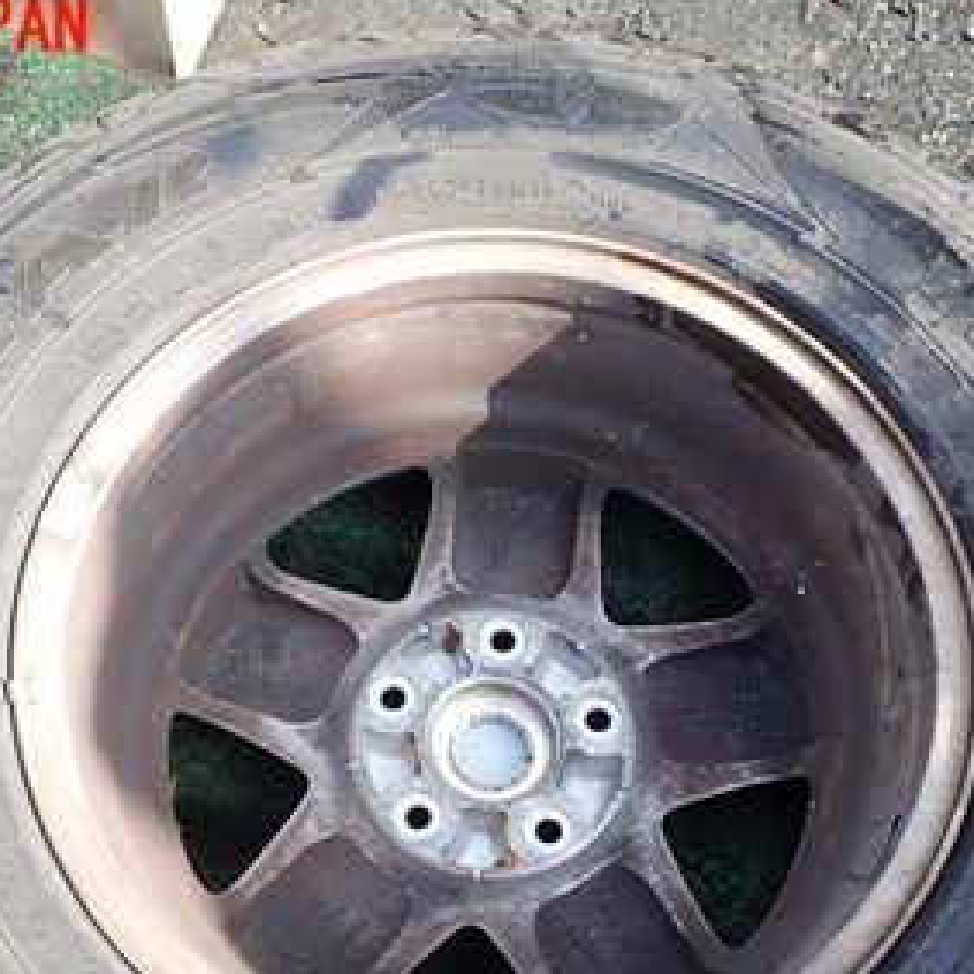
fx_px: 1496
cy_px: 763
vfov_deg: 35.0
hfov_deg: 36.1
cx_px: 497
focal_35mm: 47
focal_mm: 4.5
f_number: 2.8
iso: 100
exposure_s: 1/320
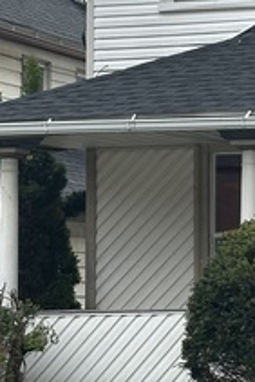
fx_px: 2005
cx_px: 468
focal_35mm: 189
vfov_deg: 10.9
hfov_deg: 7.1
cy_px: 228
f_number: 1.78
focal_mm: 6.86
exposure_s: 1/2252
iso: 64
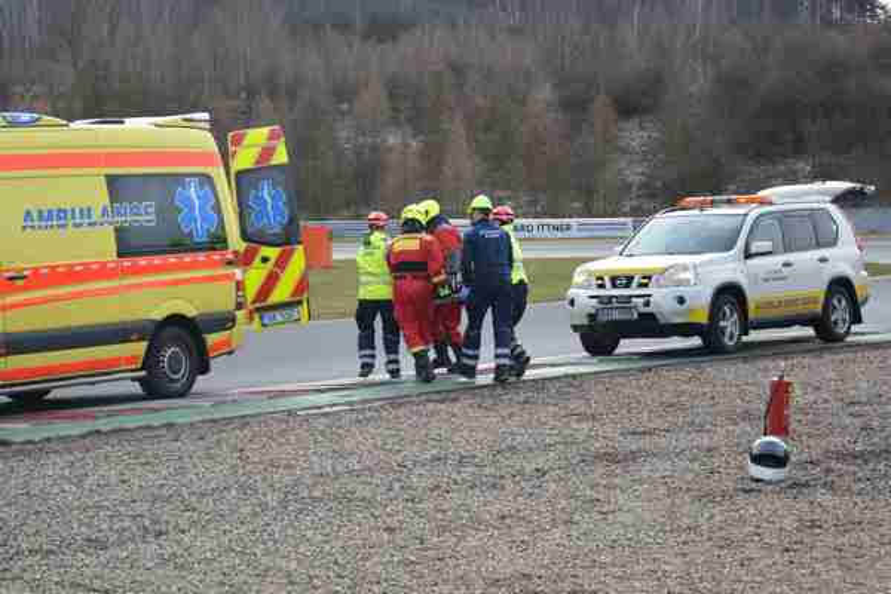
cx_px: 446
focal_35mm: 105
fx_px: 2599
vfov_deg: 13.0
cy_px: 297
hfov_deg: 19.5
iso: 560
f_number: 5.3
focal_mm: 70
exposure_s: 1/1000
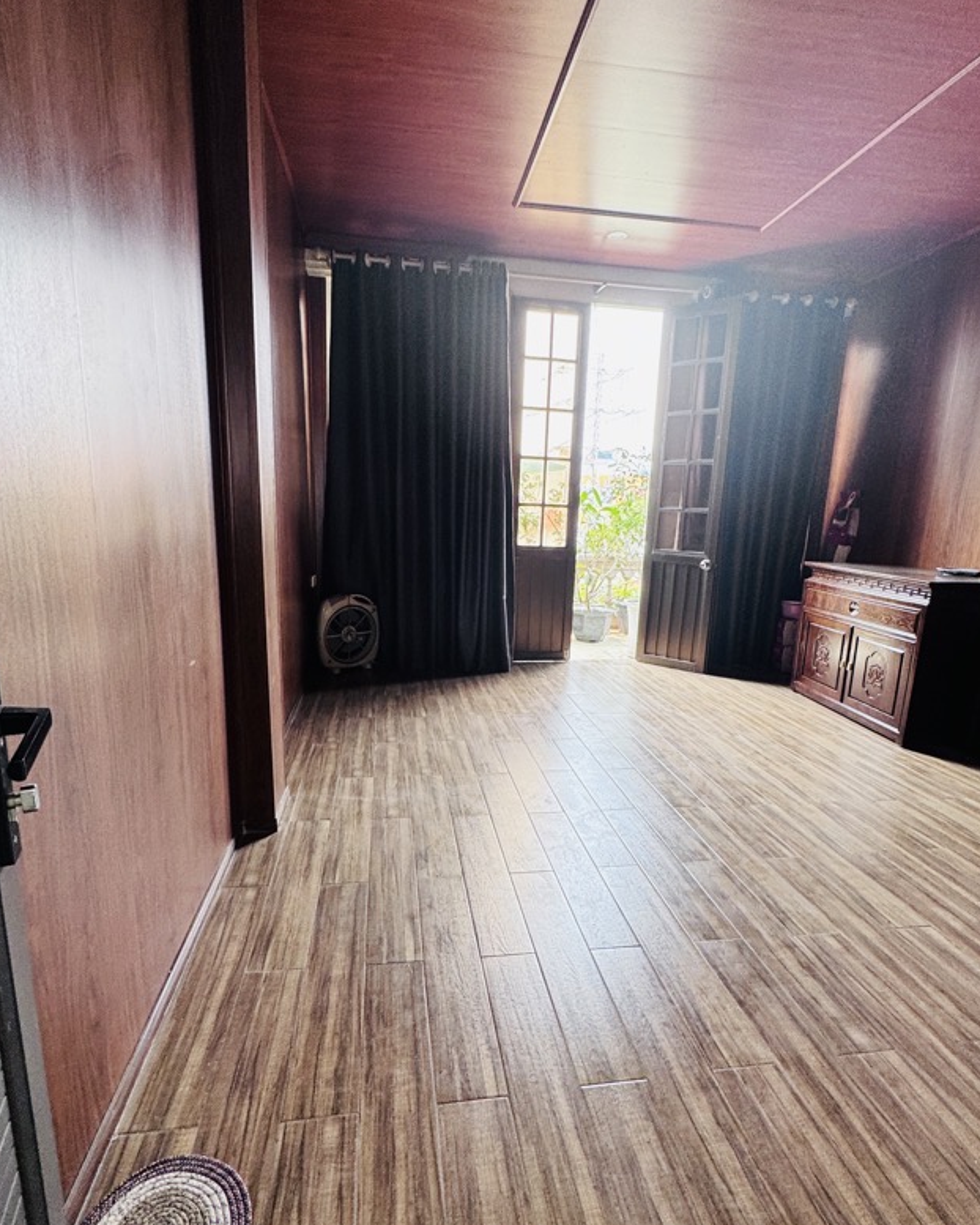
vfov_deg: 86.3
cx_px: 487
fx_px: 652
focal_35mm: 18
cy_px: 643
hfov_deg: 73.8
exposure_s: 1/99
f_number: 2.2
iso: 125
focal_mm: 2.22
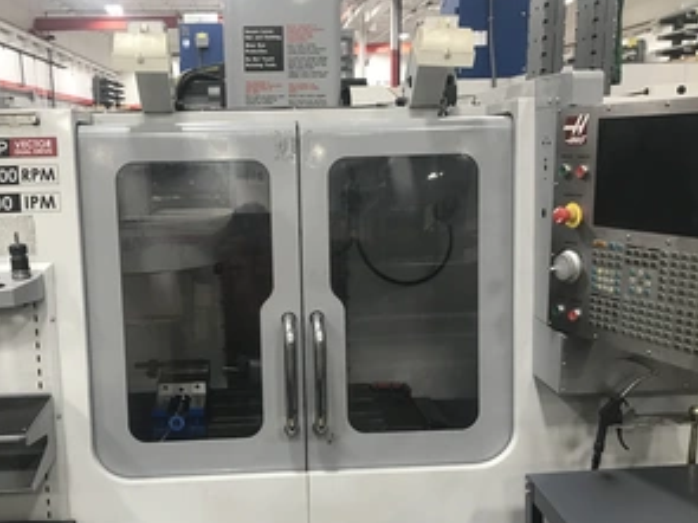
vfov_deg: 37.6
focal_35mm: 38
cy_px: 308
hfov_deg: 48.8
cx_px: 293
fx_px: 766
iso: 40
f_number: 1.8
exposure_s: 1/30
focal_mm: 3.99
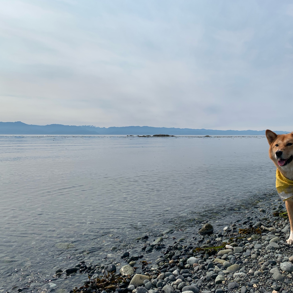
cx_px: 182
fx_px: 297
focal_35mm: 31
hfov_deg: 52.0
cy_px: 146
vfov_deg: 52.5
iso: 25
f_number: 1.8
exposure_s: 1/6061
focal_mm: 4.25
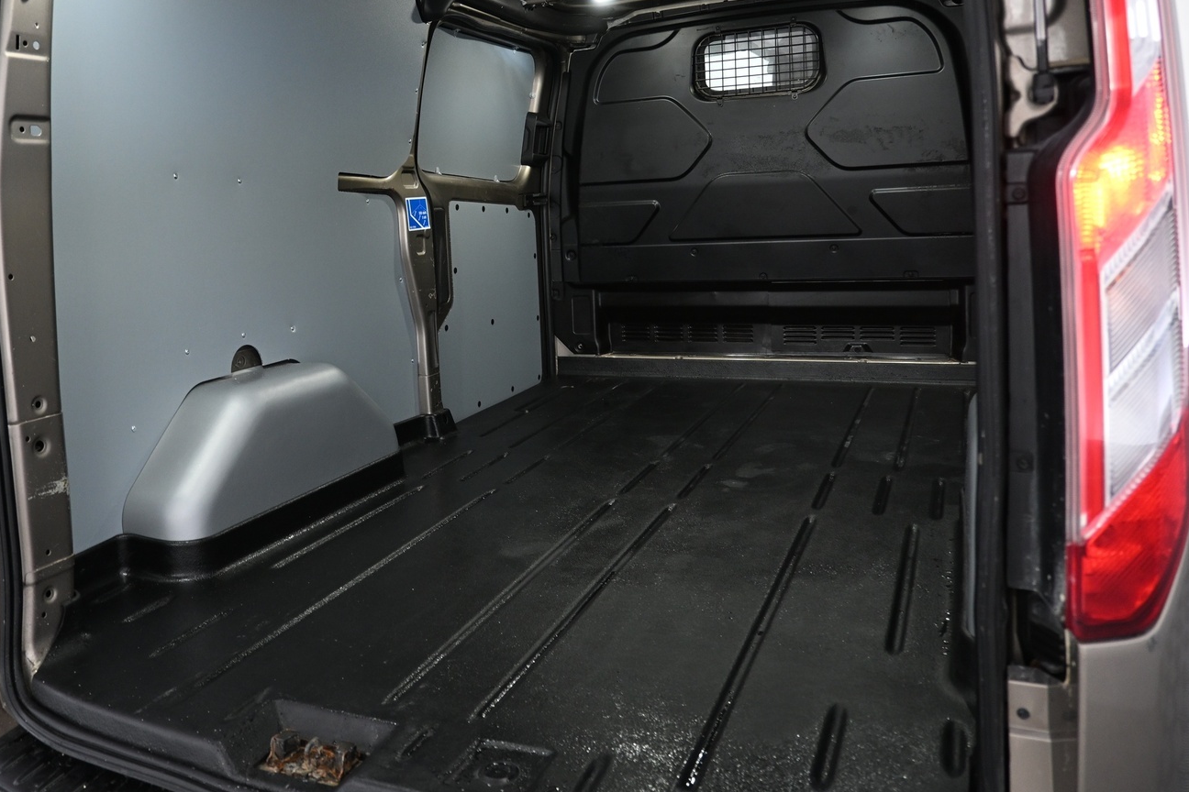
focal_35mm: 30
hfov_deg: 61.4
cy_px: 312
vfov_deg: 43.4
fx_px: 991
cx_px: 476
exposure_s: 1/25
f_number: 3.5
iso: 720
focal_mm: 16
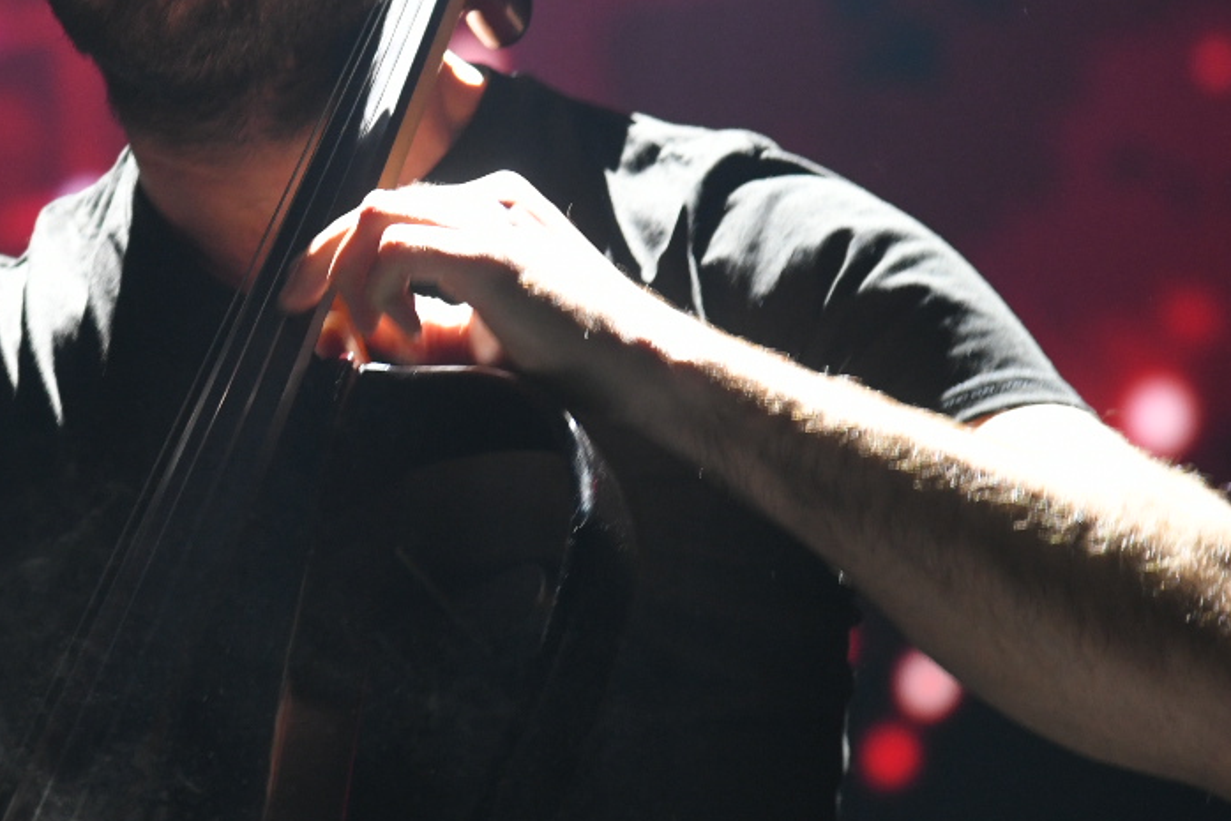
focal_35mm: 279
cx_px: 162
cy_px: 132
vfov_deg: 4.9
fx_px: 9542
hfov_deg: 7.4
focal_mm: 120
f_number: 4
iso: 1600
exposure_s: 1/160
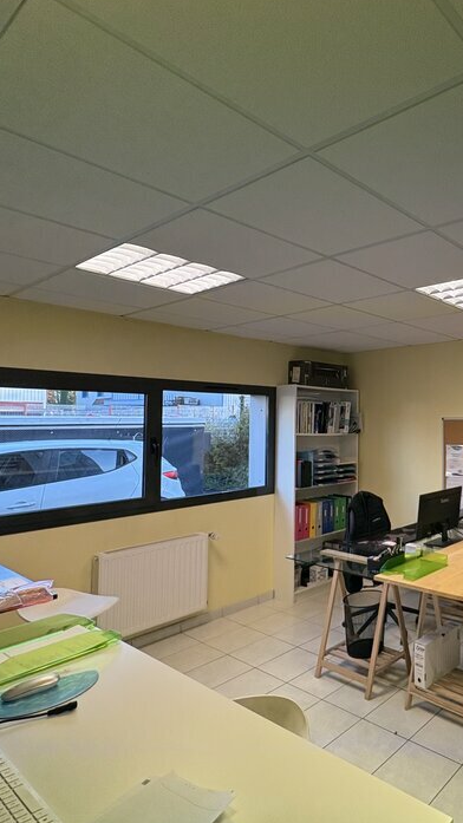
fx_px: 458
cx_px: 472
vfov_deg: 83.8
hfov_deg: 44.7
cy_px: 409
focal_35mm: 21
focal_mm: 2.22
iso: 200
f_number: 2.2
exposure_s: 1/100
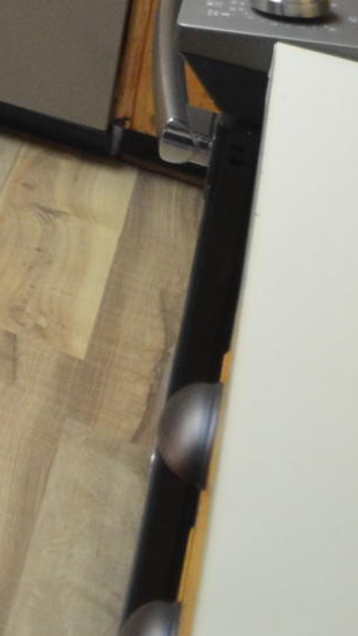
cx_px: -802
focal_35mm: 85
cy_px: -363
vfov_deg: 20.7
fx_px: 1435
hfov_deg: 9.7
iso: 800
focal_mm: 10
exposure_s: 1/60
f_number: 4
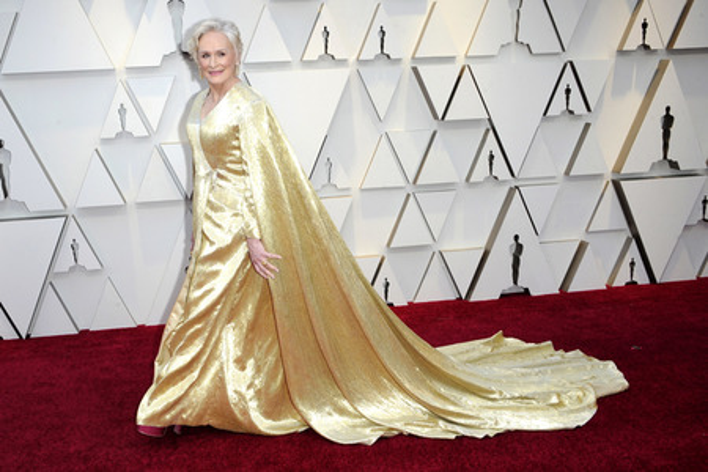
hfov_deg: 58.7
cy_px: 236
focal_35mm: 32
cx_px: 354
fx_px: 629
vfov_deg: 41.1
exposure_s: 1/250
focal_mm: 32
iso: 800
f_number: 9
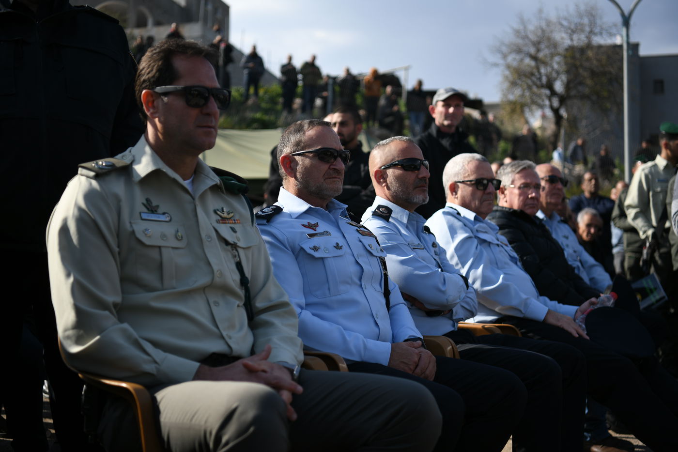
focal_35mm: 50
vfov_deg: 27.0
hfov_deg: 39.6
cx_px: 339
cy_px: 226
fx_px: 941
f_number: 2.8
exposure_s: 1/2000
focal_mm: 50
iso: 125
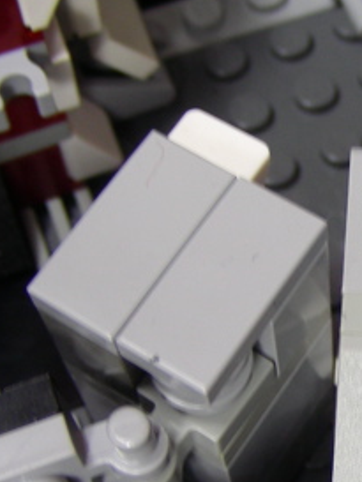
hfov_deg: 16.1
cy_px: 369
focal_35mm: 89
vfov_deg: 21.8
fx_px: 1240
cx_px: 401
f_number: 3.5
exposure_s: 1/4
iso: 56
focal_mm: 6.3
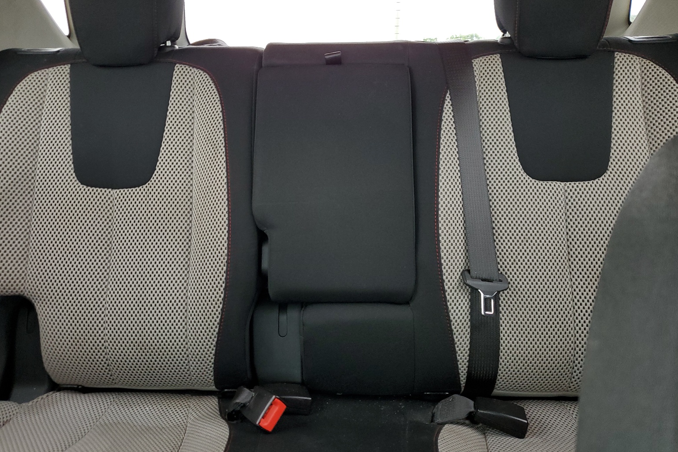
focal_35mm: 28
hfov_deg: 65.5
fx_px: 527
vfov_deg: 46.3
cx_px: 334
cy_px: 204
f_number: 1.5
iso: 93
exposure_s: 1/120
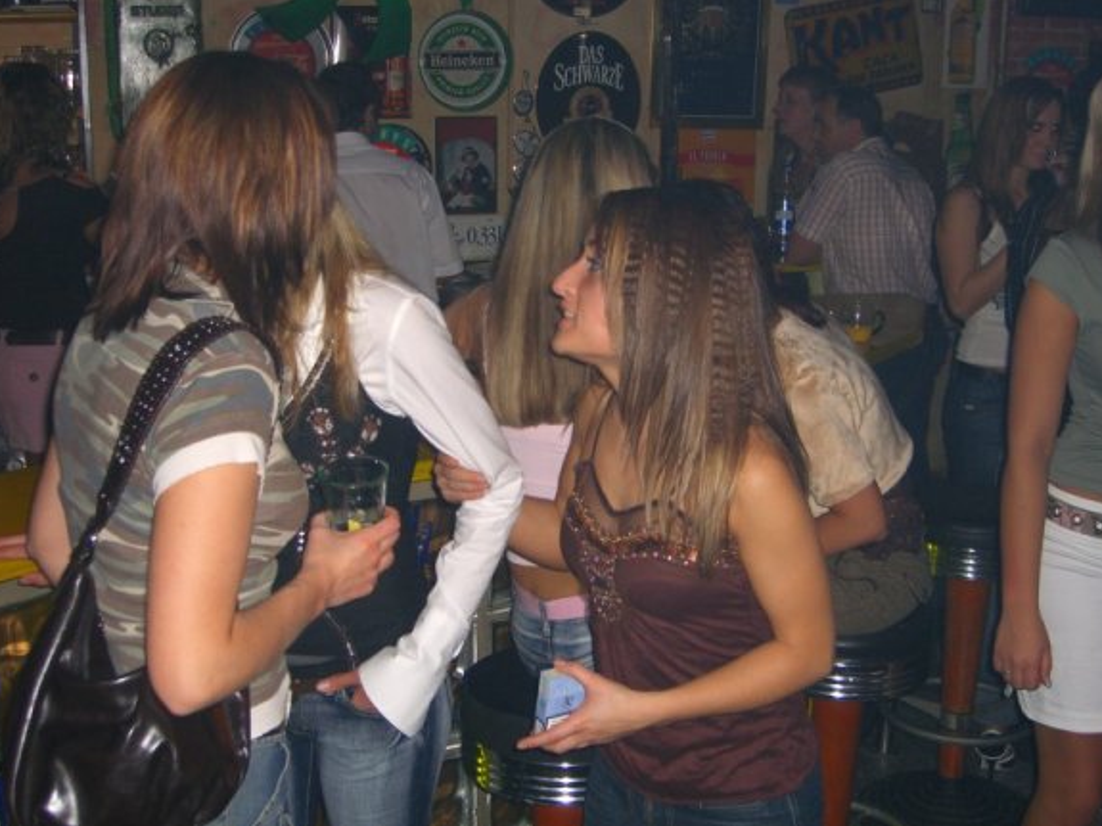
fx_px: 1528
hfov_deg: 39.7
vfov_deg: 30.3
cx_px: 562
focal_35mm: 48
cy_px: 397
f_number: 3.1
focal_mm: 9.5
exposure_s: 1/60
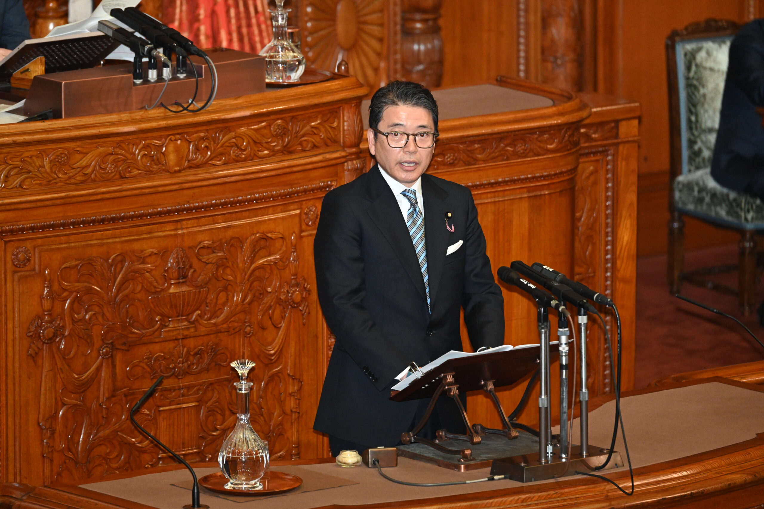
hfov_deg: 5.2
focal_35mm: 400
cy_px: 254
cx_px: 382
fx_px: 8489
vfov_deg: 3.4
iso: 5000
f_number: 6.3
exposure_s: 1/200
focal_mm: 400
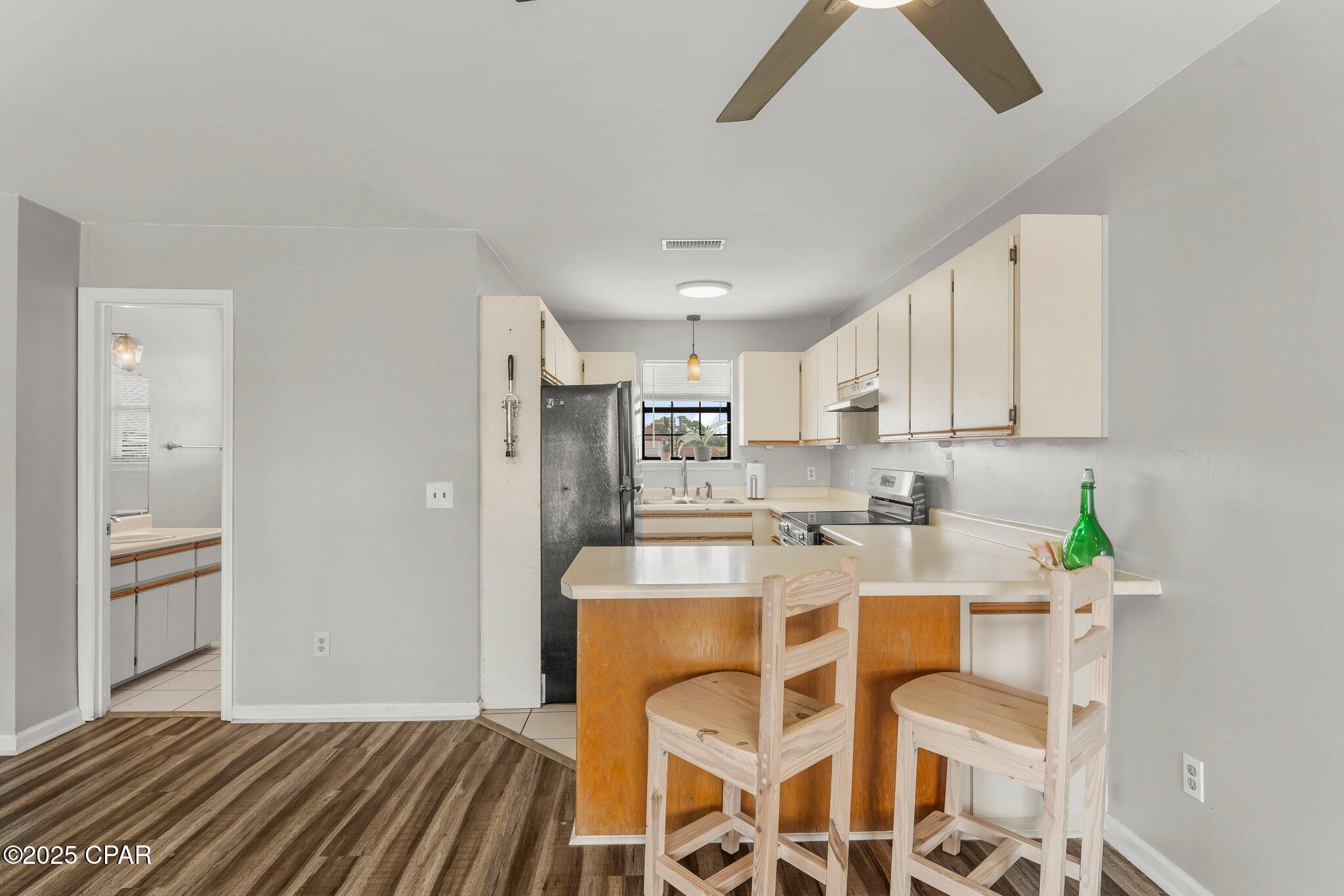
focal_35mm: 18
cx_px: 672
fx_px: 679
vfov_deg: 66.8
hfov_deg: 89.4
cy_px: 448
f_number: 8
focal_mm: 18.2
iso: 400
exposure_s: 1/8
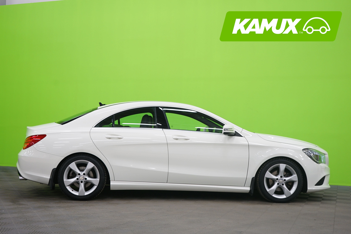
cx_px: 176
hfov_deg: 44.5
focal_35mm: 44
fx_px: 429
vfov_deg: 30.5
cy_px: 117
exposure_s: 1/10
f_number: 4.5
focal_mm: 44
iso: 400
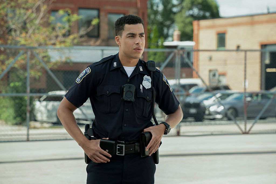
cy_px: 92
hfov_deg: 14.4
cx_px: 138
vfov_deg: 9.7
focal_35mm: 142
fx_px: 1089
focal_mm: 142
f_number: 6.3
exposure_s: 1/1000
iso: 800
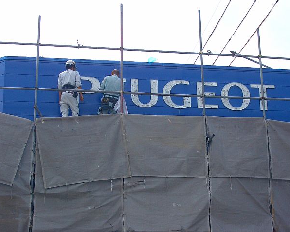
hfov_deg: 29.1
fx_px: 558
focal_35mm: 65
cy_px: 116
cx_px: 154
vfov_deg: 23.5
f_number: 5.6
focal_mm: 10.2
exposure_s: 1/250
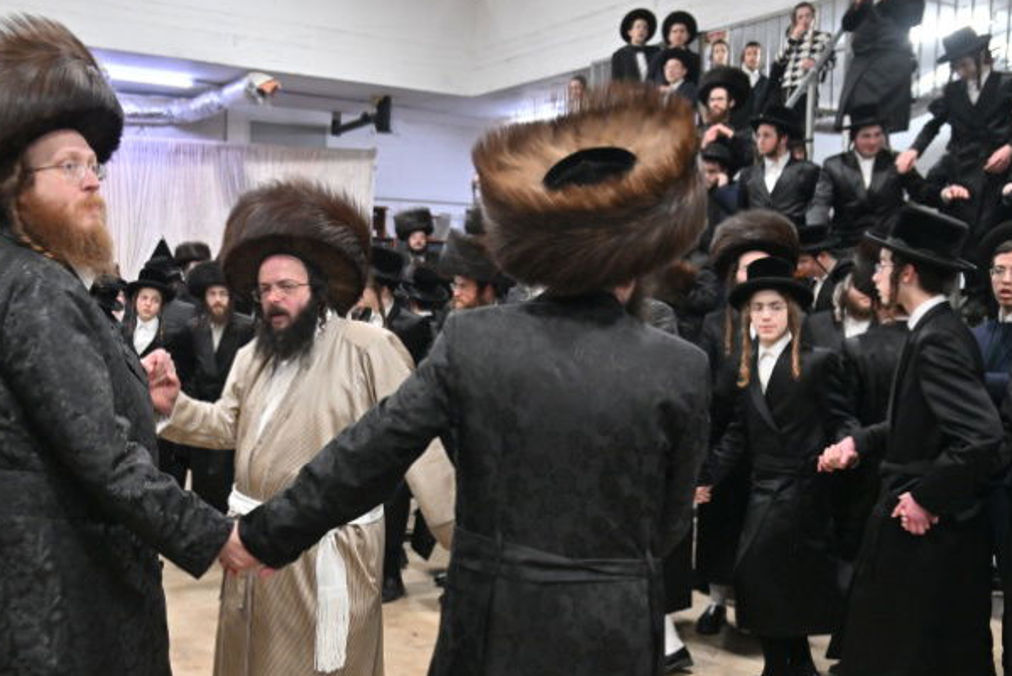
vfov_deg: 32.6
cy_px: 378
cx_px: 355
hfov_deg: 46.8
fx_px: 1153
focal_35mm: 41
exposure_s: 1/200
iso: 1250
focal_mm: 24
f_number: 4
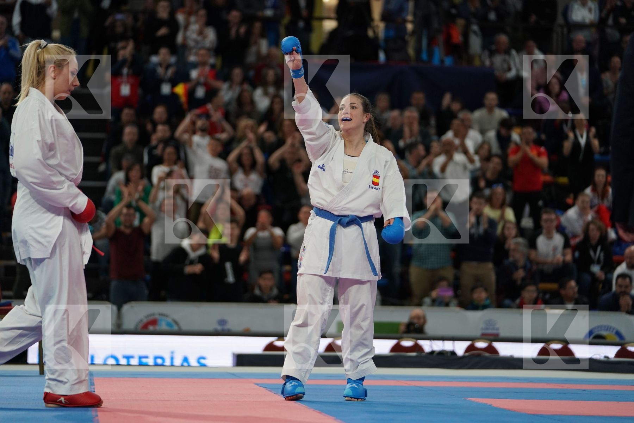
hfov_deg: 15.0
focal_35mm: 137
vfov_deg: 10.0
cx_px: 317
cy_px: 212
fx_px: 2413
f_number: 2.8
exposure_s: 1/1000
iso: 1250
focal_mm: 137
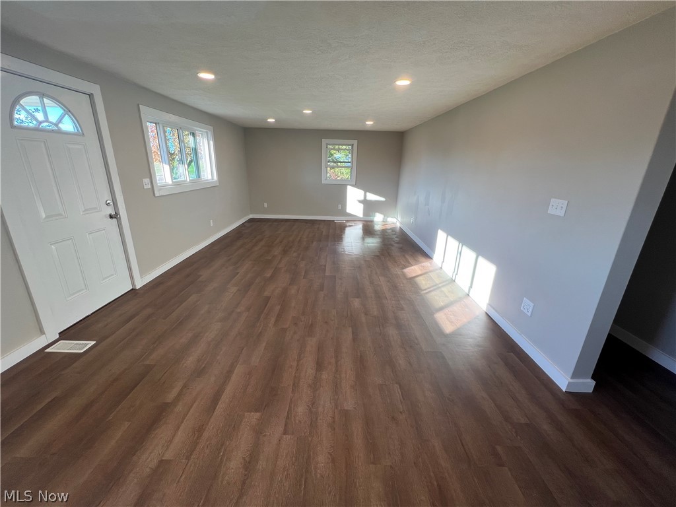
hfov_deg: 106.2
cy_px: 254
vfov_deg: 89.9
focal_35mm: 13
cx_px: 338
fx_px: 254
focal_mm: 1.57
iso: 50
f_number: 1.8
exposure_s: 1/120
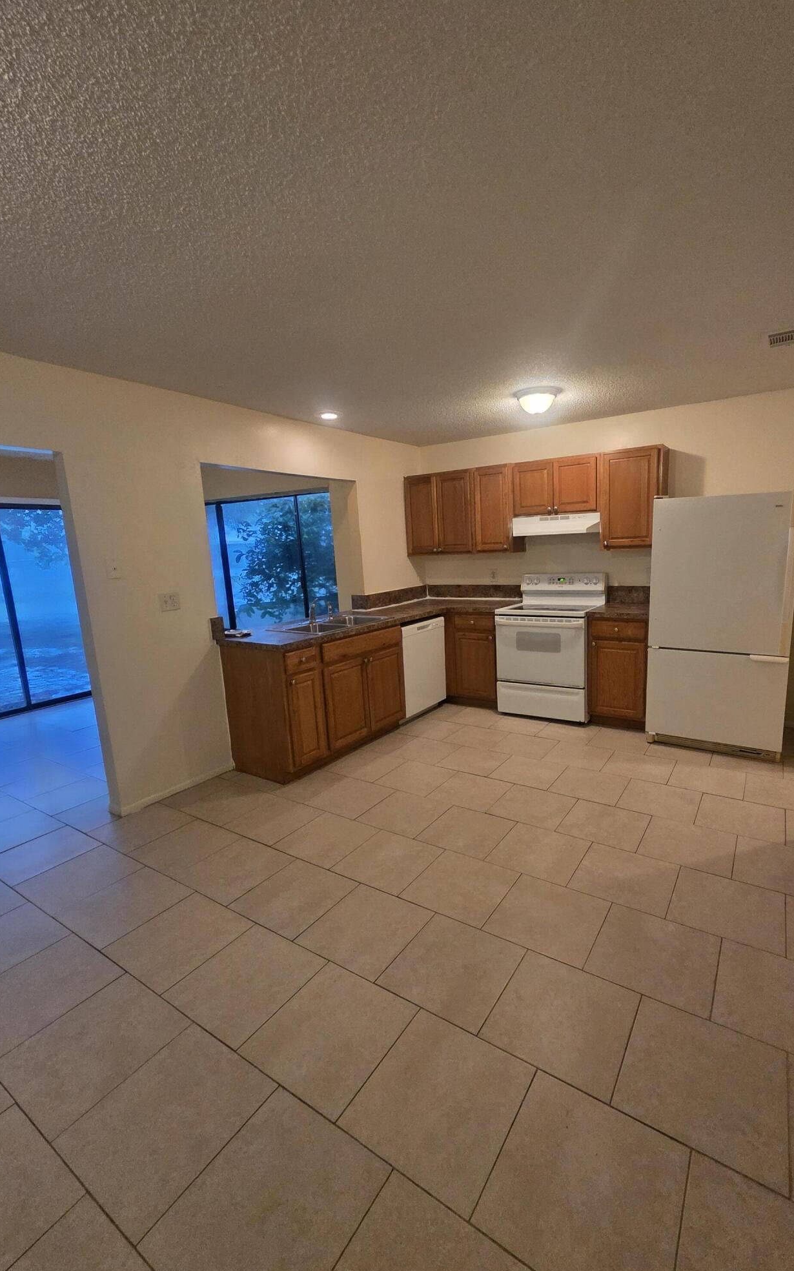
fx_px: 485
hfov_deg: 78.3
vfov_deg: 105.3
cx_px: 446
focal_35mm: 14
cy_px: 633
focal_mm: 2.2
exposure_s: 1/60
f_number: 2.2
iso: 800
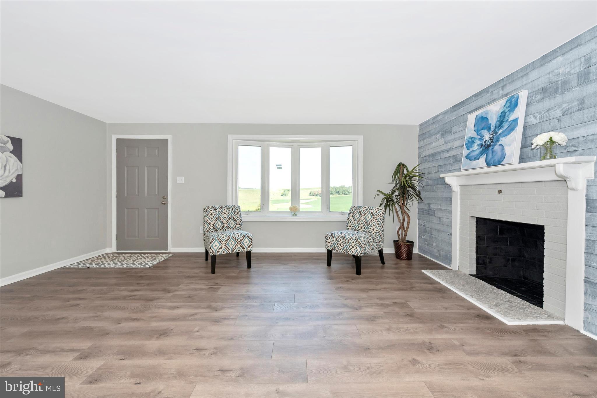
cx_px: 298
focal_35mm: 14
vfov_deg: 81.3
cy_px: 199
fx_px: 232
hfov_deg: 104.2
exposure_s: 1/60
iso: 160
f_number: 9
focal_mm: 14
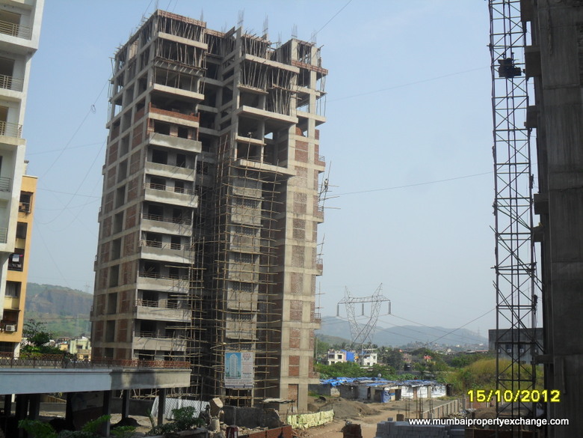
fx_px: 741
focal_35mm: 44
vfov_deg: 32.9
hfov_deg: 42.9
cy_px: 219
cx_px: 292
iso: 100
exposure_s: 1/750
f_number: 4.5
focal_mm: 7.8
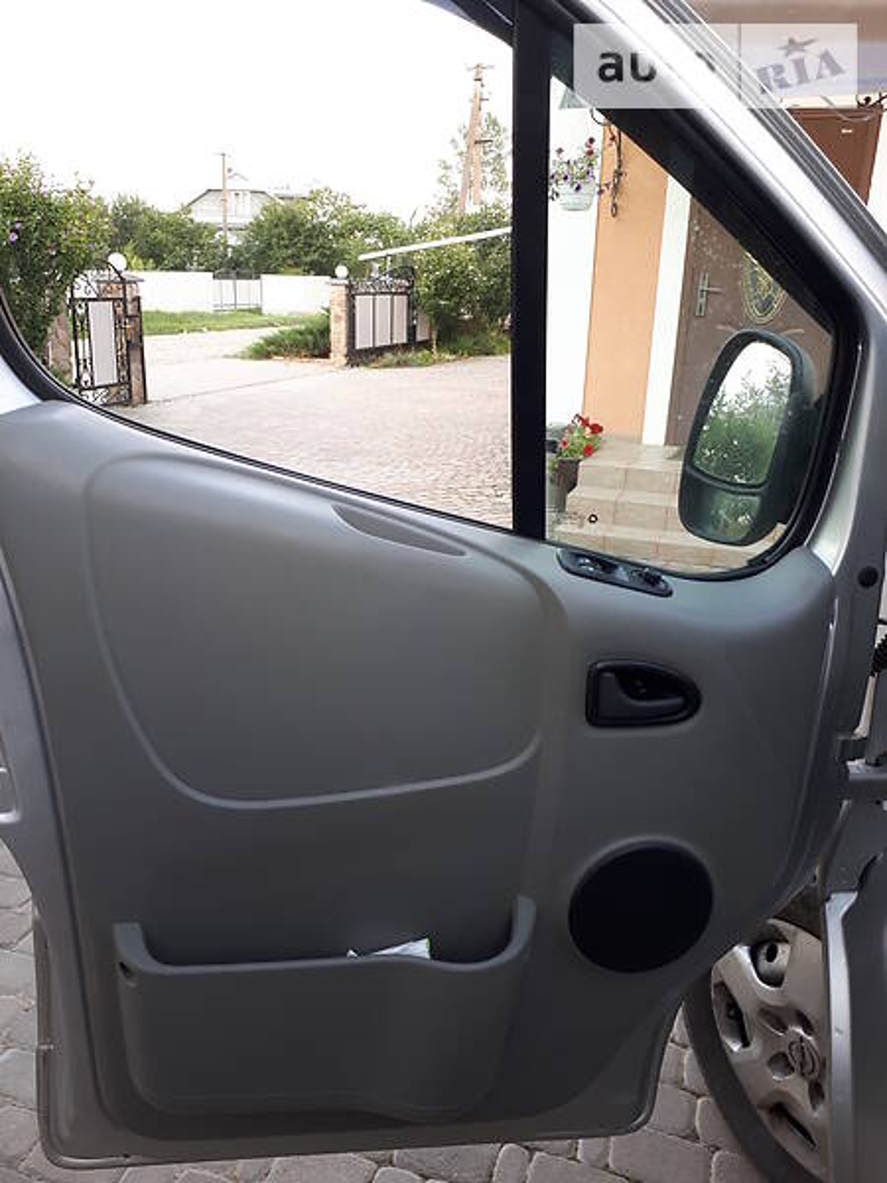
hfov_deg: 51.4
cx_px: 444
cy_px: 592
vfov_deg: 65.3
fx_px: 922
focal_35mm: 27
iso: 80
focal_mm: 3.6
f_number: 1.9
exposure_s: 1/100
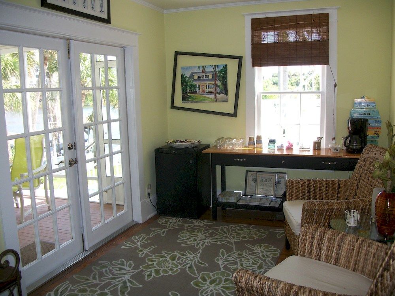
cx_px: 198
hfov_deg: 56.8
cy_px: 148
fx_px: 365
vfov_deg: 44.2
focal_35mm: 32
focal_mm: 5.7
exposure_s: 1/125
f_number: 2.9
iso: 80
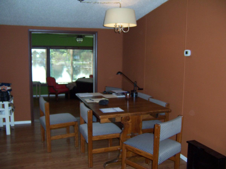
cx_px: 113
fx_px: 215
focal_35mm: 33
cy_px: 84
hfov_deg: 55.4
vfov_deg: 42.9
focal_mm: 5.5
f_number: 2.8
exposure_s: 1/60
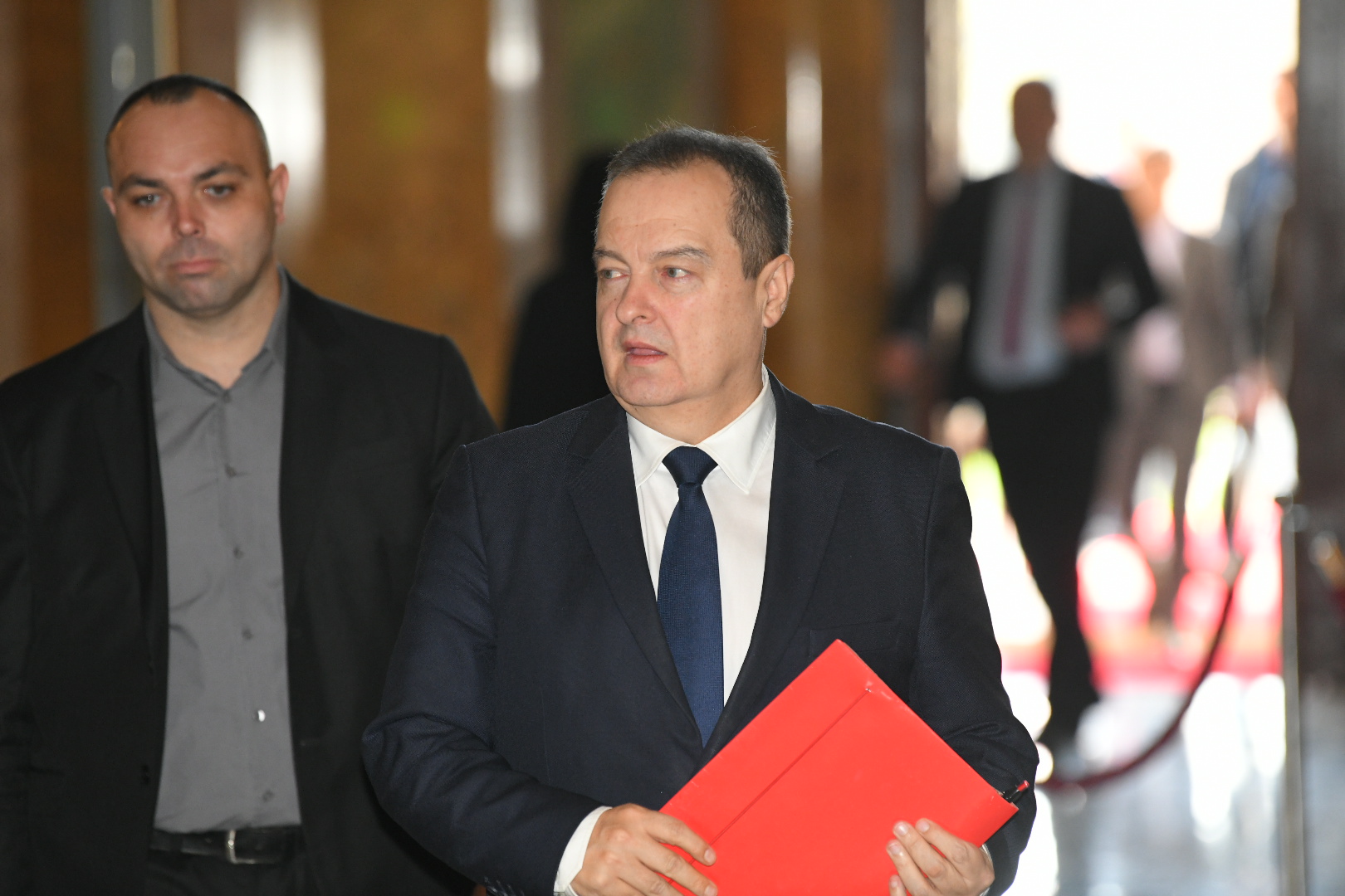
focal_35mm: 200
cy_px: 448
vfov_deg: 6.9
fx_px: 7472
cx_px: 672
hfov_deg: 10.3
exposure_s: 1/250
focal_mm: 200
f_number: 4
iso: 2500
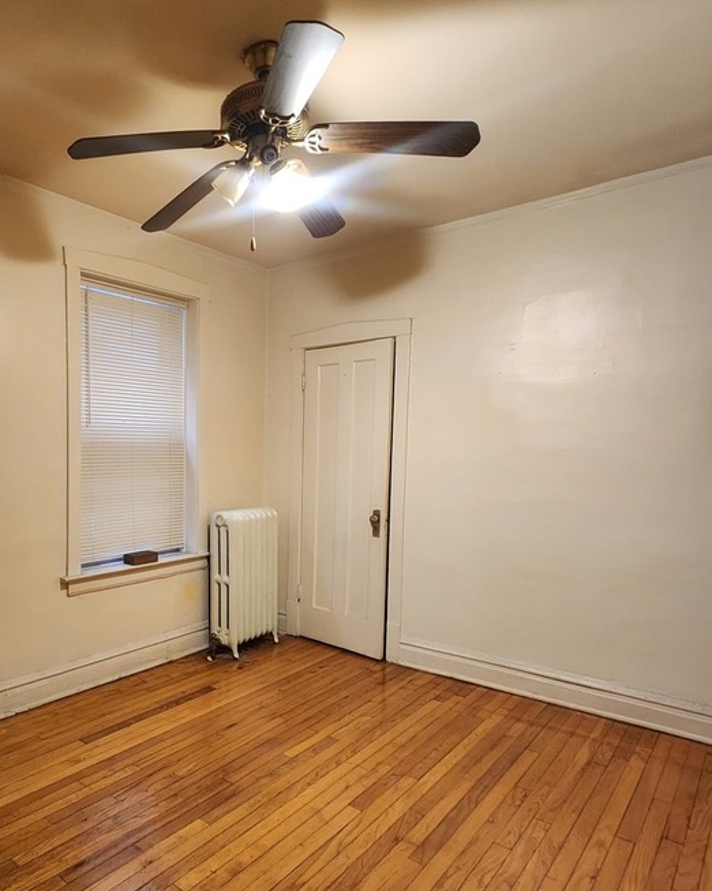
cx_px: 164
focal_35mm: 21
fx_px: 553
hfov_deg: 61.2
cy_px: 505
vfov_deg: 77.3
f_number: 2.2
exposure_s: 1/30
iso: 400
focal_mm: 2.2
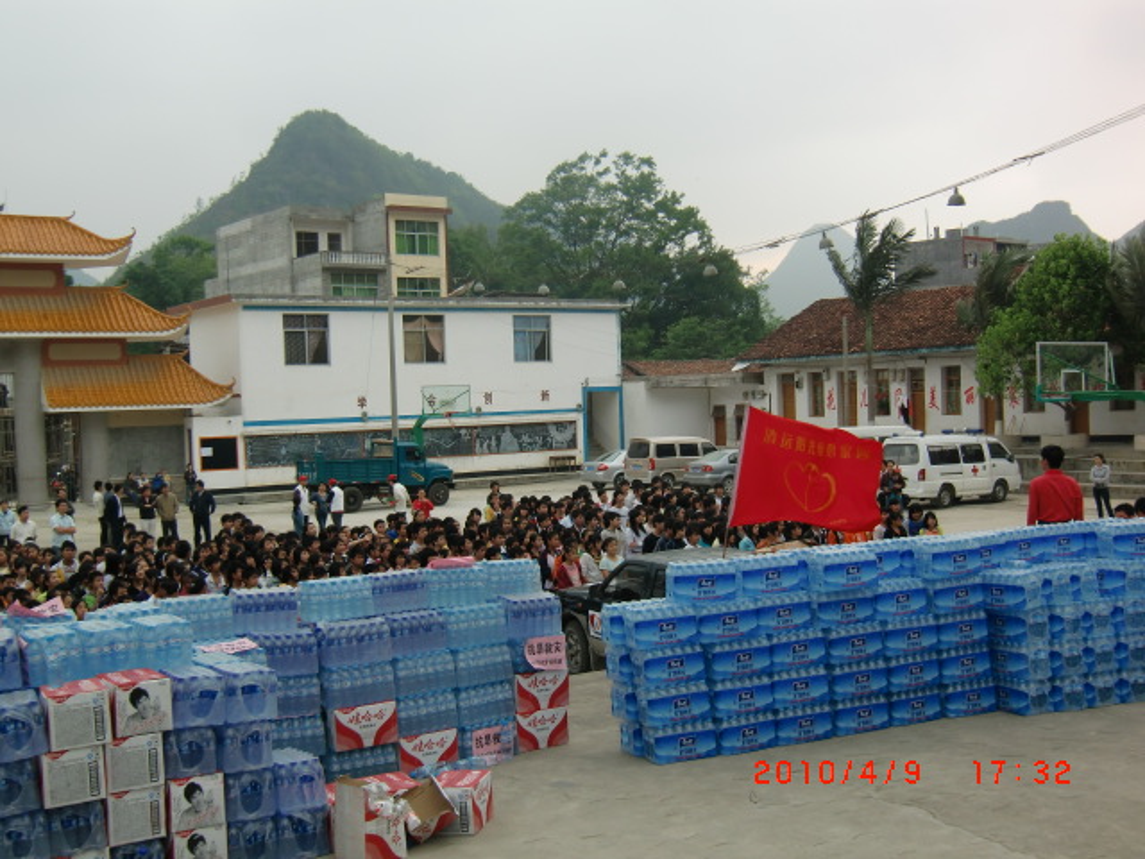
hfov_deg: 46.8
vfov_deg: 36.0
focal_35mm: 40
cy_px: 430
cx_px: 572
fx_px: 1323
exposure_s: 1/100
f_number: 3.8
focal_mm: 7.1
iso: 64
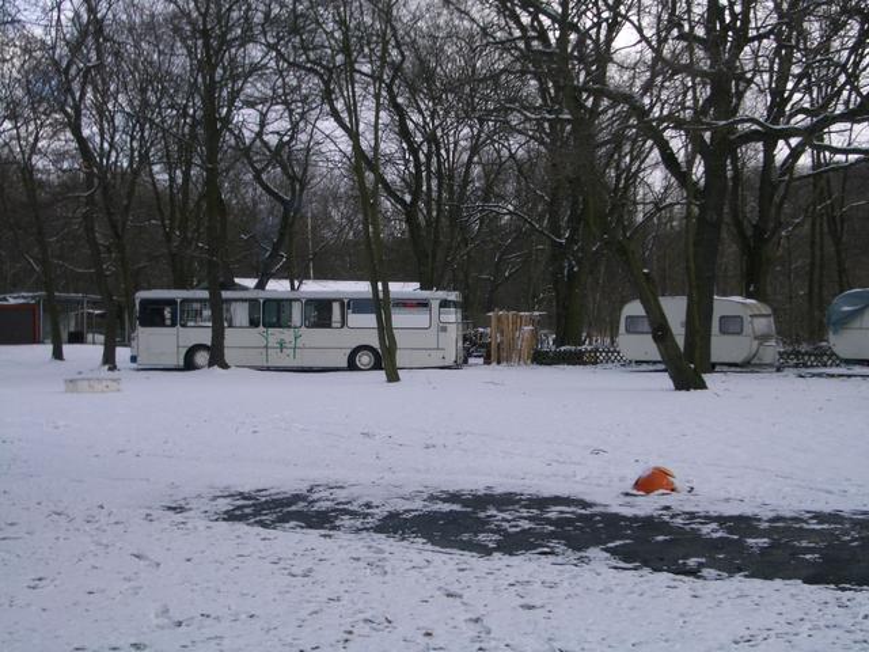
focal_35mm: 49
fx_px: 1230
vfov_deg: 29.7
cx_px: 434
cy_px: 326
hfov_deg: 38.9
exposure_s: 1/200
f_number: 5
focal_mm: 8.2
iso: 50
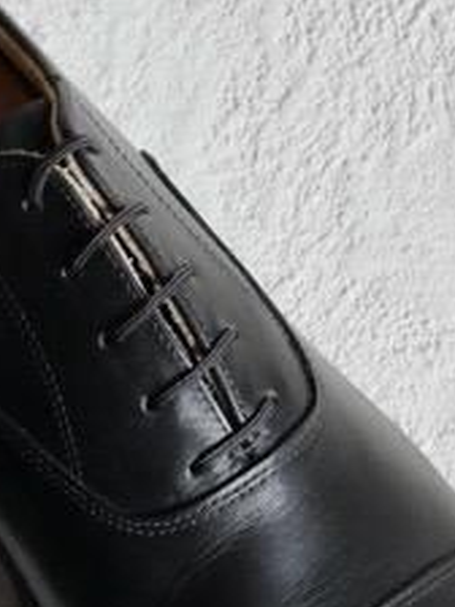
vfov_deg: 5.6
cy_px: 652
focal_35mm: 351
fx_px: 6151
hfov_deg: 4.2
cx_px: -43
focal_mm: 46
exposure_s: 1/100
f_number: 3.9
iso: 800
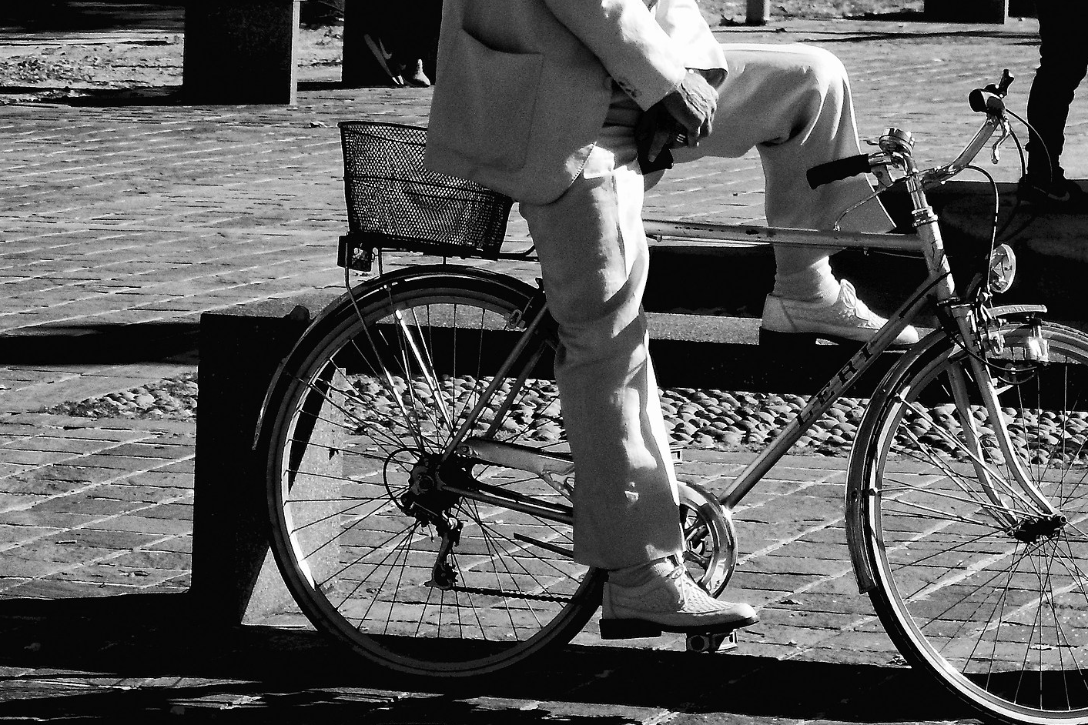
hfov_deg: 9.7
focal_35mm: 212
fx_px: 6407
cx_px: 834
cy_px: 193
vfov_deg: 6.5
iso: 125
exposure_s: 1/800
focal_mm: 21.5
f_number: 4.9
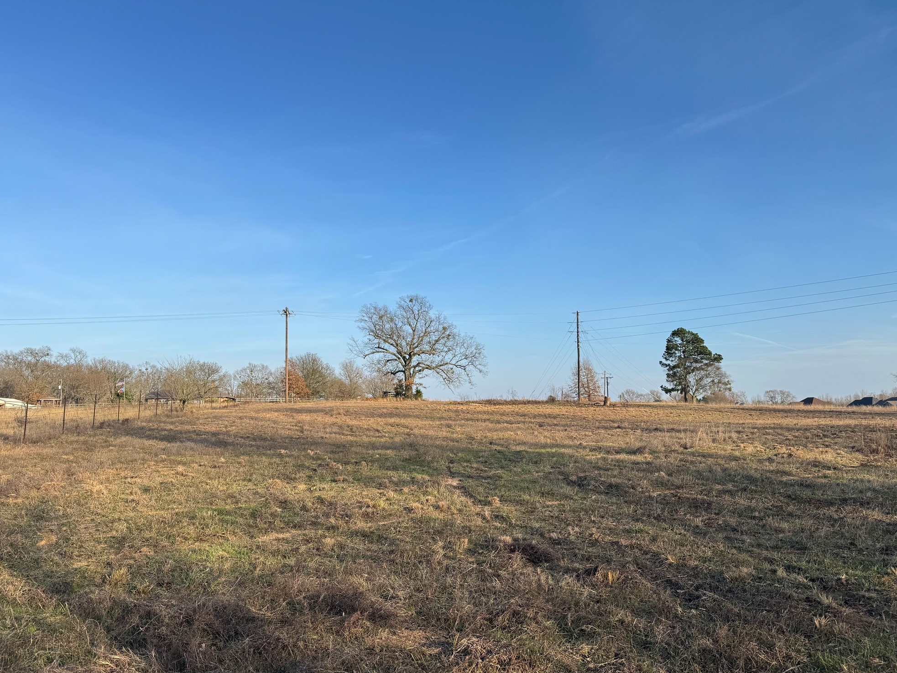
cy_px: 342
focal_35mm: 25
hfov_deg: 69.4
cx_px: 438
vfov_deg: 54.9
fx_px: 648
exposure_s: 1/2105
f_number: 1.78
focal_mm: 6.76
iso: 80
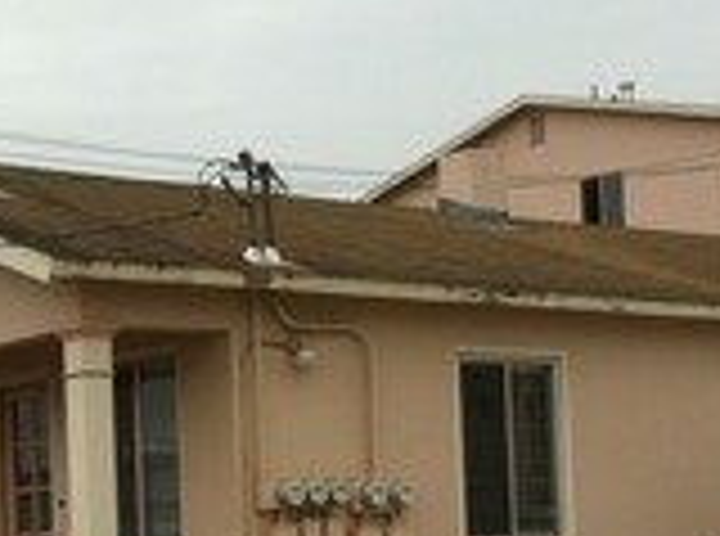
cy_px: 414
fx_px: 2323
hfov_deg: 17.6
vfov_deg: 13.1
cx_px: 333
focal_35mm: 112
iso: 80
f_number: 2.8
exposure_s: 1/2011
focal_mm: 3.85
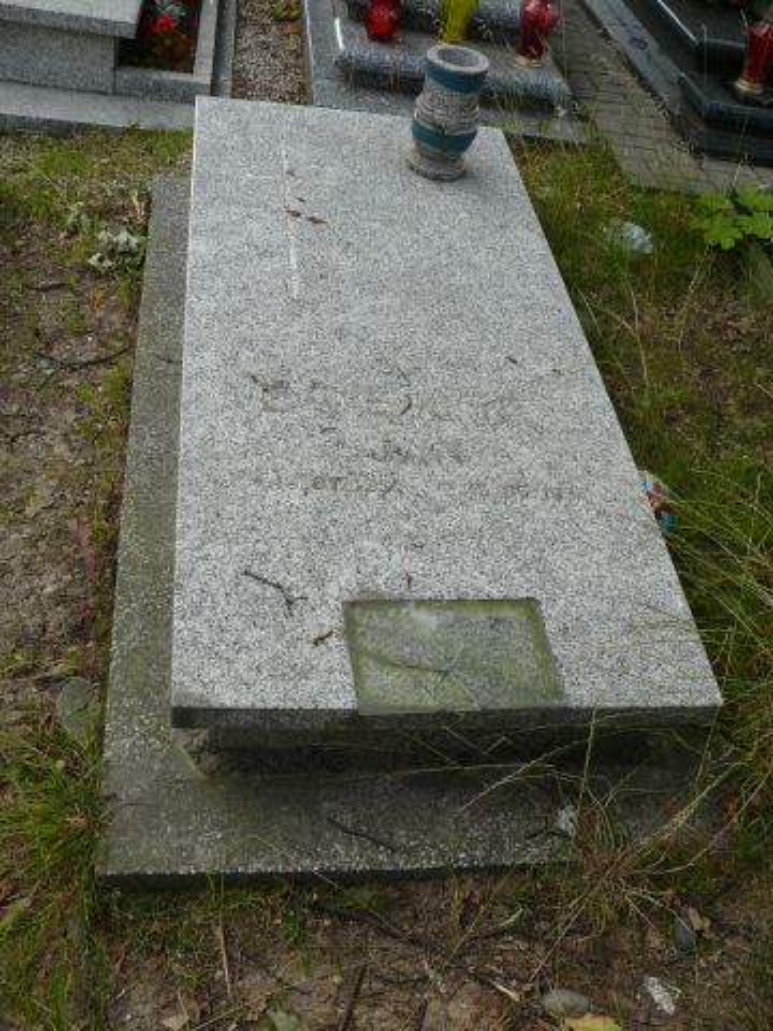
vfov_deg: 52.6
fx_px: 1042
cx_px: 386
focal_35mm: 35
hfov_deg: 40.7
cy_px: 516
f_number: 3.6
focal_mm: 7.4
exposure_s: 1/100
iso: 100
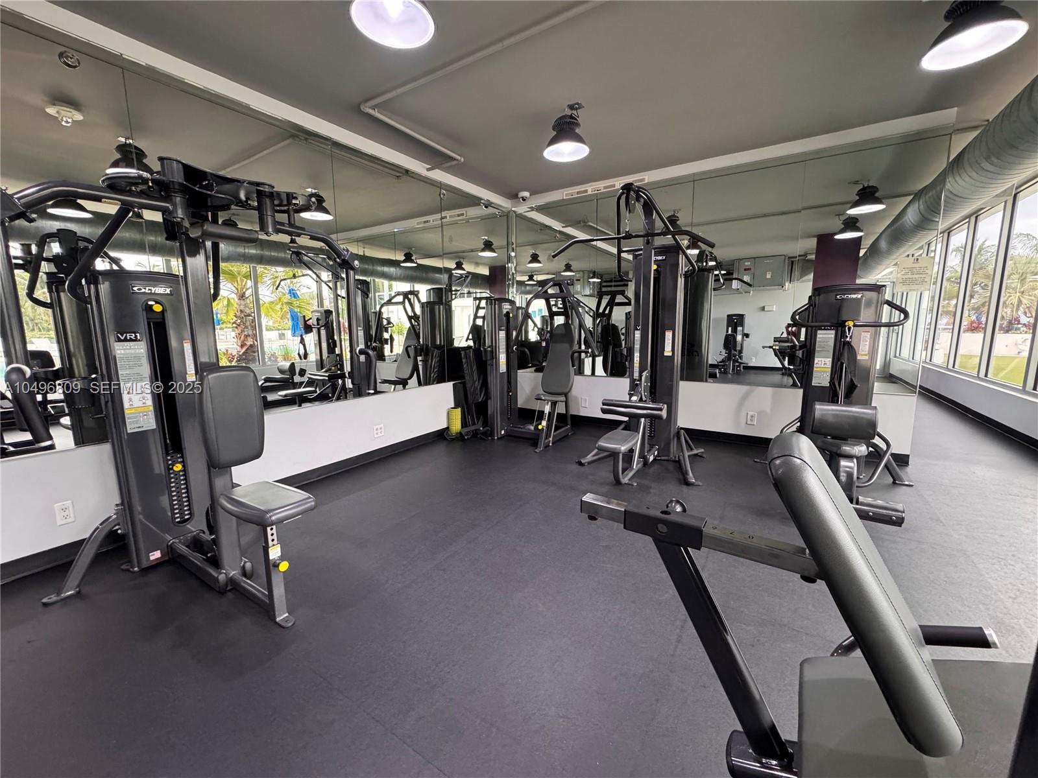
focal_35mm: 14
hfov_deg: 102.1
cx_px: 519
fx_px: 420
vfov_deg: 85.7
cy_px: 389
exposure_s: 1/120
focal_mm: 2.22
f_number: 2.2
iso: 320
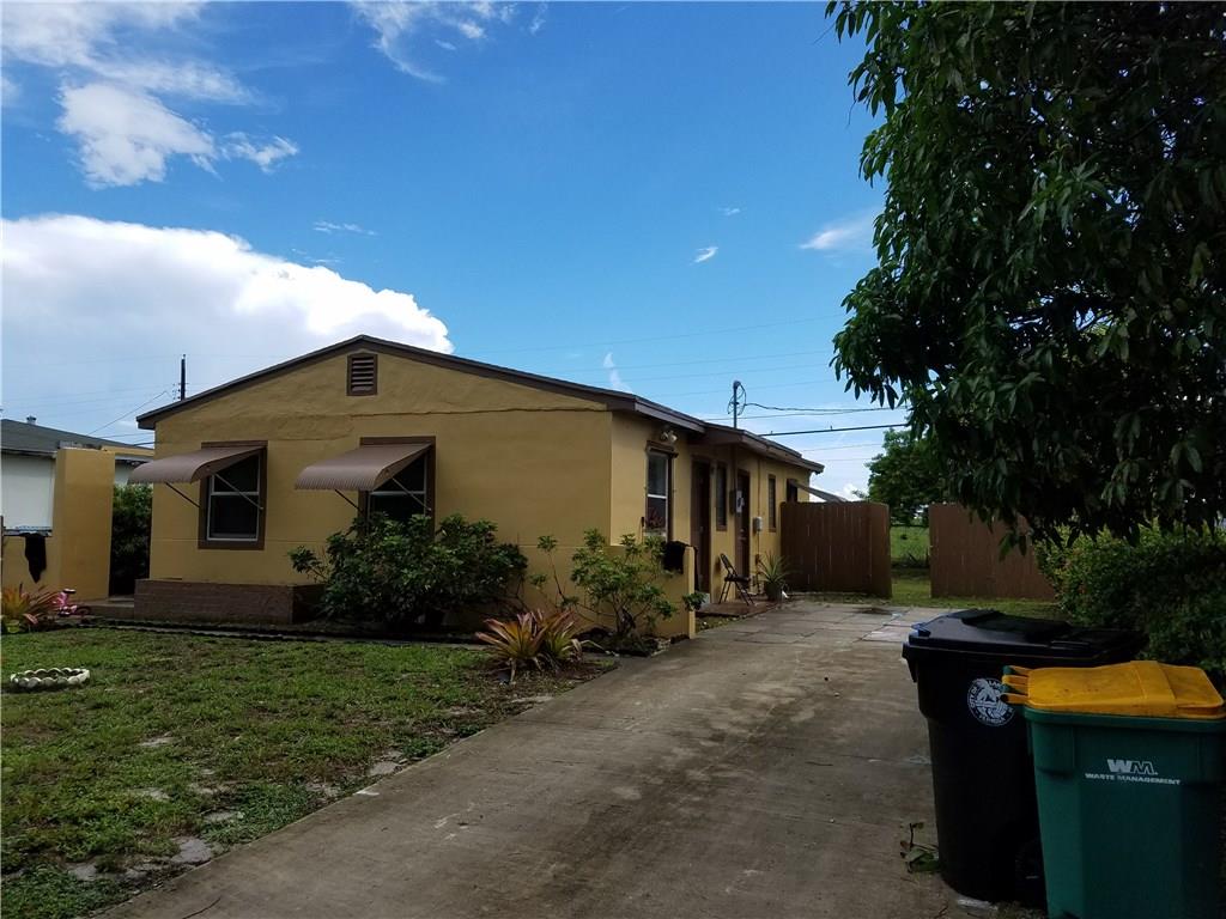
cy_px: 460
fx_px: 921
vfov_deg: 53.1
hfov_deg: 67.3
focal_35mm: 26
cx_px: 613
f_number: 1.7
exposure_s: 1/2376
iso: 50
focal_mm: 4.2
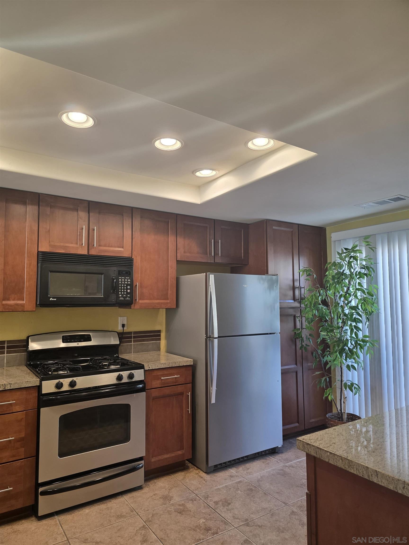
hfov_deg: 58.9
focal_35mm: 23
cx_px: 204
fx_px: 362
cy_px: 272
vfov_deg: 73.9
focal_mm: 6.3
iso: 160
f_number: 1.7
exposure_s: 1/120
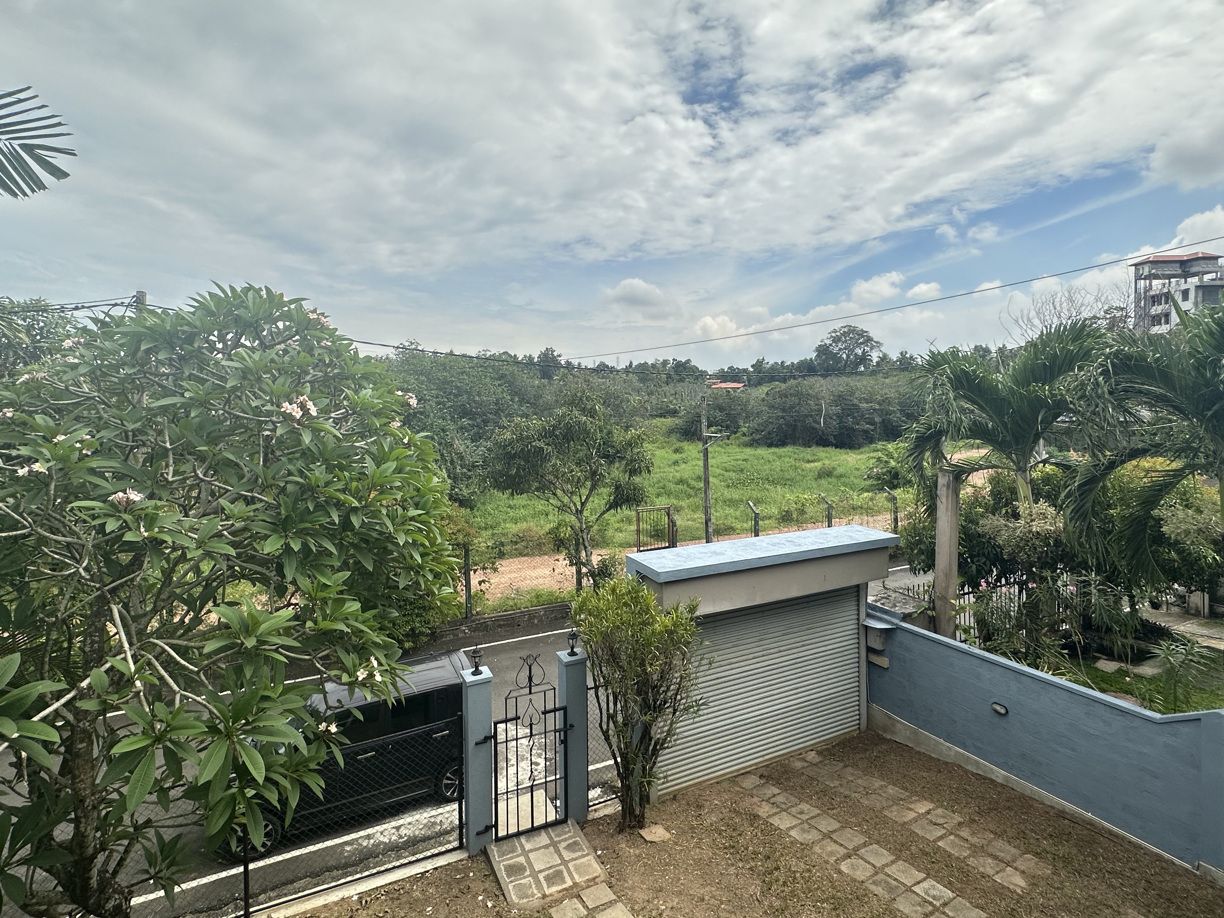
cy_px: 401
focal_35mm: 18
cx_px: 622
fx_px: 636
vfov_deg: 71.3
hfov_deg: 87.7
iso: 50
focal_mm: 2.22
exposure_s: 1/2257
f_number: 2.2
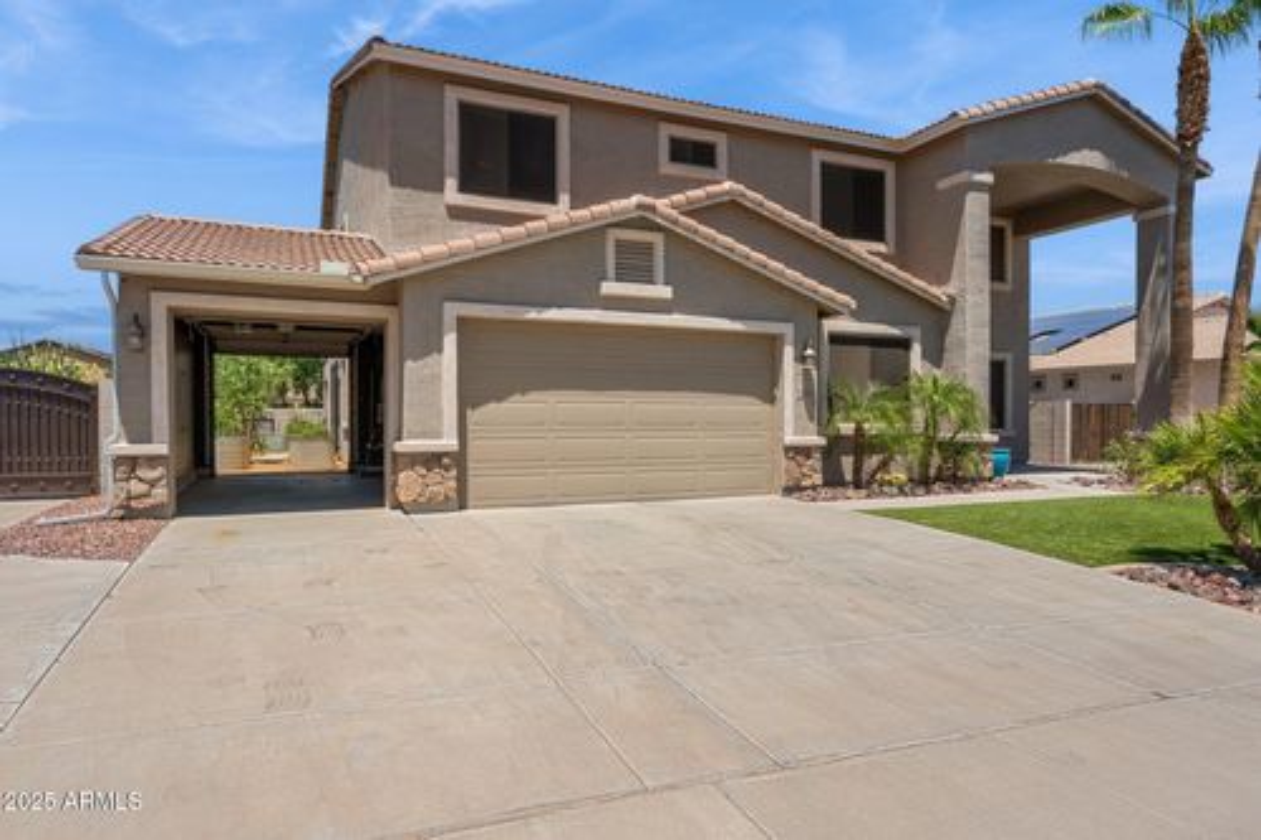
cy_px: 420
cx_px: 630
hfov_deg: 81.2
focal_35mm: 21
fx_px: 735
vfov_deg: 59.5
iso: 320
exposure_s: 1/1250
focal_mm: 21
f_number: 8
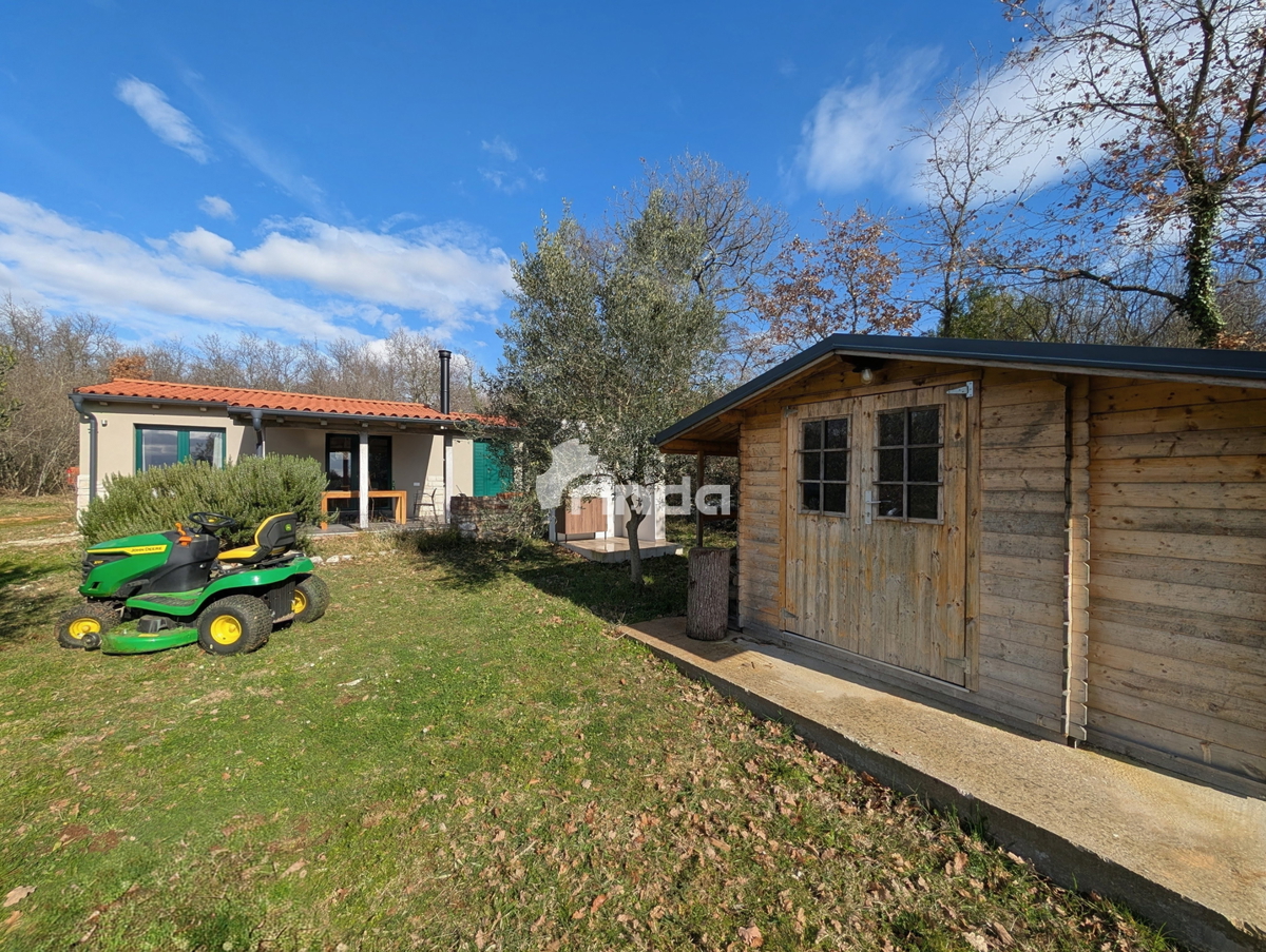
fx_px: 439
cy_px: 476
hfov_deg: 110.5
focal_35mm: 12
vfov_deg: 94.6
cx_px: 633
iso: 54
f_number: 1.7
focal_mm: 2.02
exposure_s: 1/2660
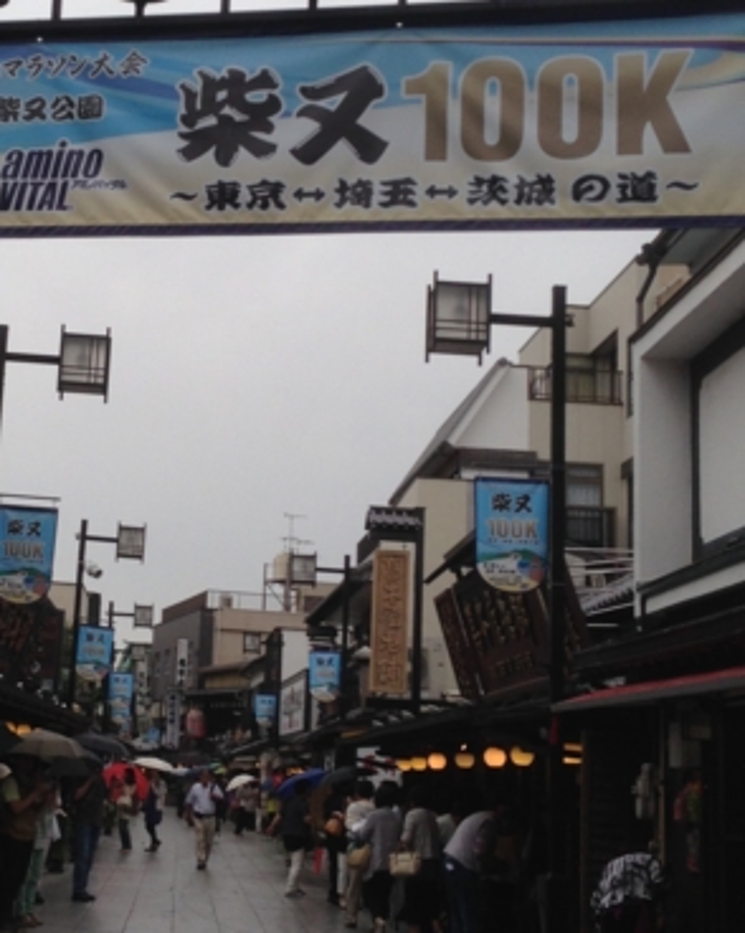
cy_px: 368
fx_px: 1931
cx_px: 177
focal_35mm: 70
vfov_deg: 27.1
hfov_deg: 21.6
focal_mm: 4.12
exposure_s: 1/448
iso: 50
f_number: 2.4
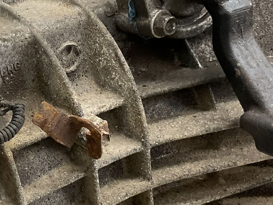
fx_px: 544
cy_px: 132
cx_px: 23
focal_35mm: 69
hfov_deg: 27.1
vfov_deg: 21.2
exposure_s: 1/50
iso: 50
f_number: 1.8
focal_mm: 3
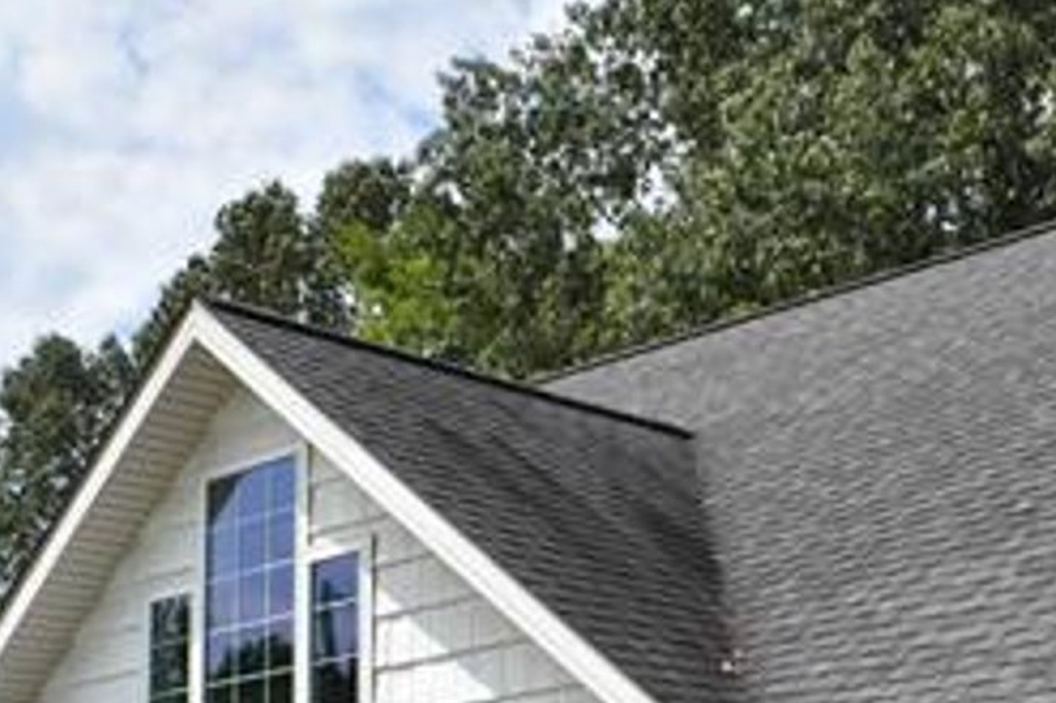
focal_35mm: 70
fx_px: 2052
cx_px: 798
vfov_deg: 18.9
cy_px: 704
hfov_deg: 28.4
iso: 100
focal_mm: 18
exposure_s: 1/320
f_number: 9
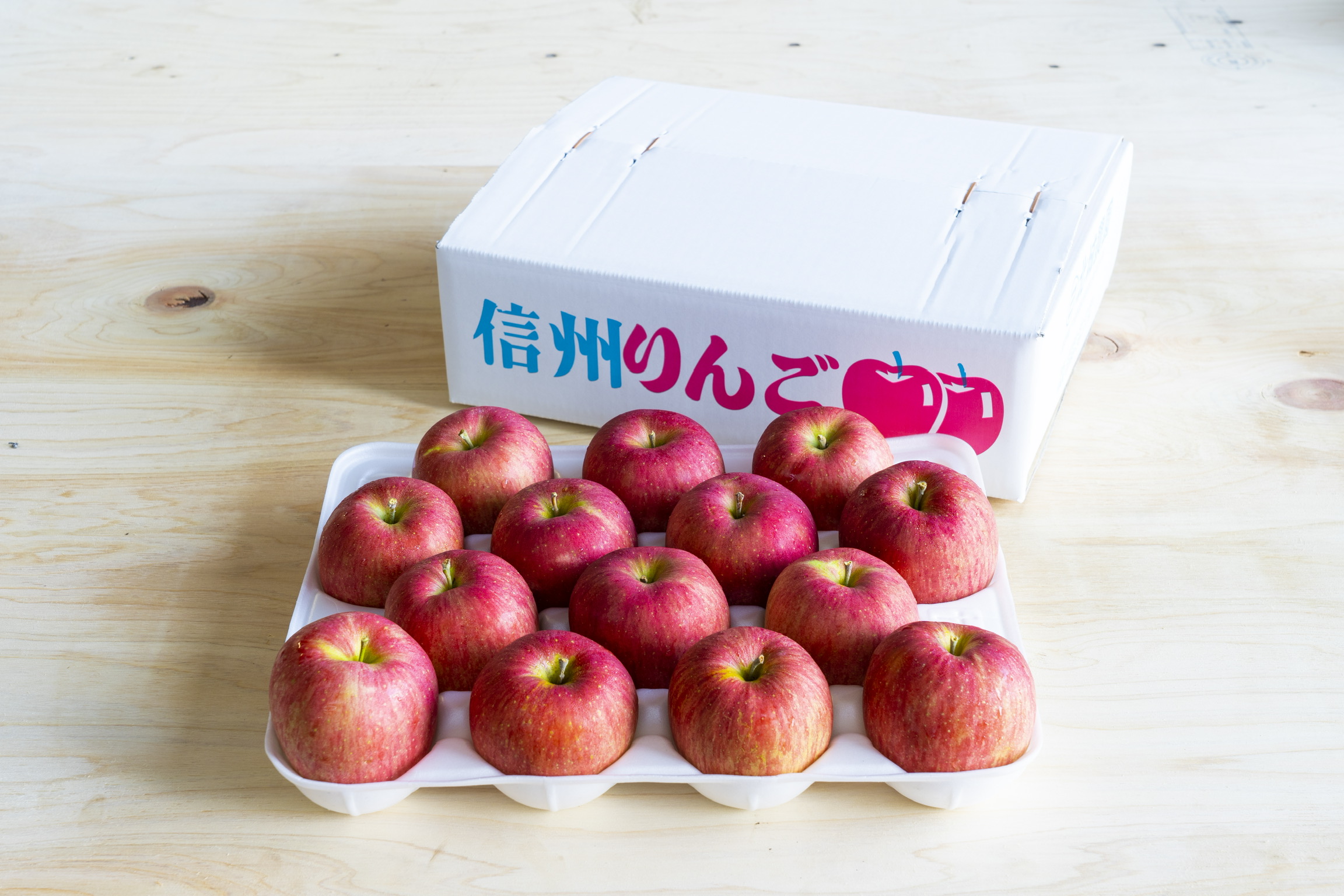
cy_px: 448
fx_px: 1904
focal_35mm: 51
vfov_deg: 26.5
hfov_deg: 38.9
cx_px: 672
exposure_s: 1/3
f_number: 9
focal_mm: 51
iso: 200
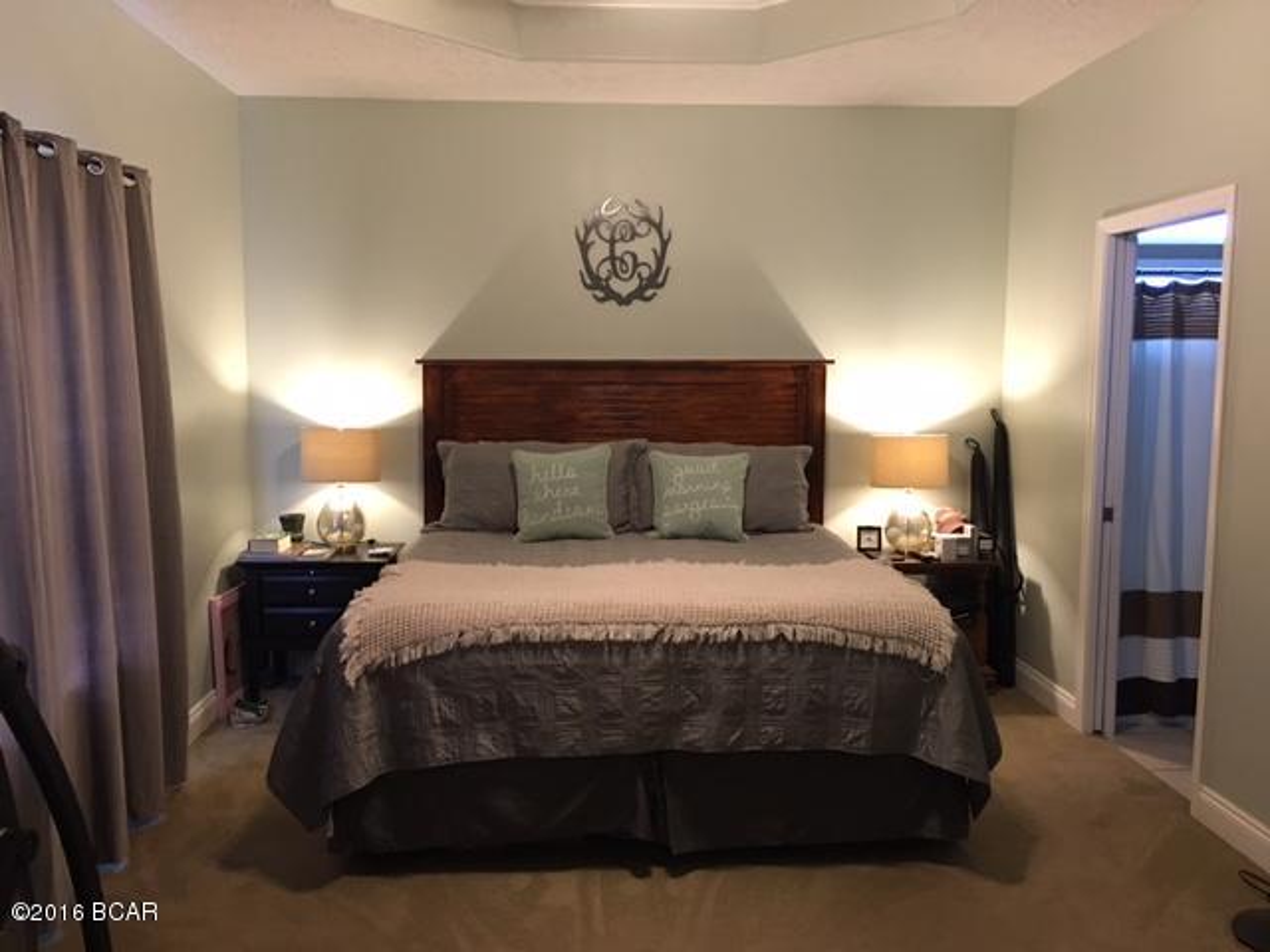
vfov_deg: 48.2
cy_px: 476
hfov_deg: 61.7
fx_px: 1064
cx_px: 635
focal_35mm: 29
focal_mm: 4.15
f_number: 2.2
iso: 100
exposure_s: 1/10
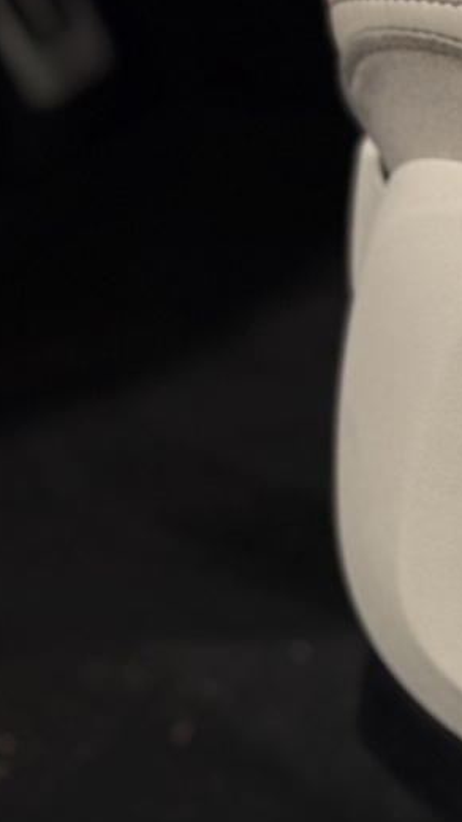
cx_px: 647
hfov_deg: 8.2
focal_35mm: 145
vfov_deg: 14.8
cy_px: 329
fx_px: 3157
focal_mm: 6.76
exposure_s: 1/100
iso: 64
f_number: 1.78
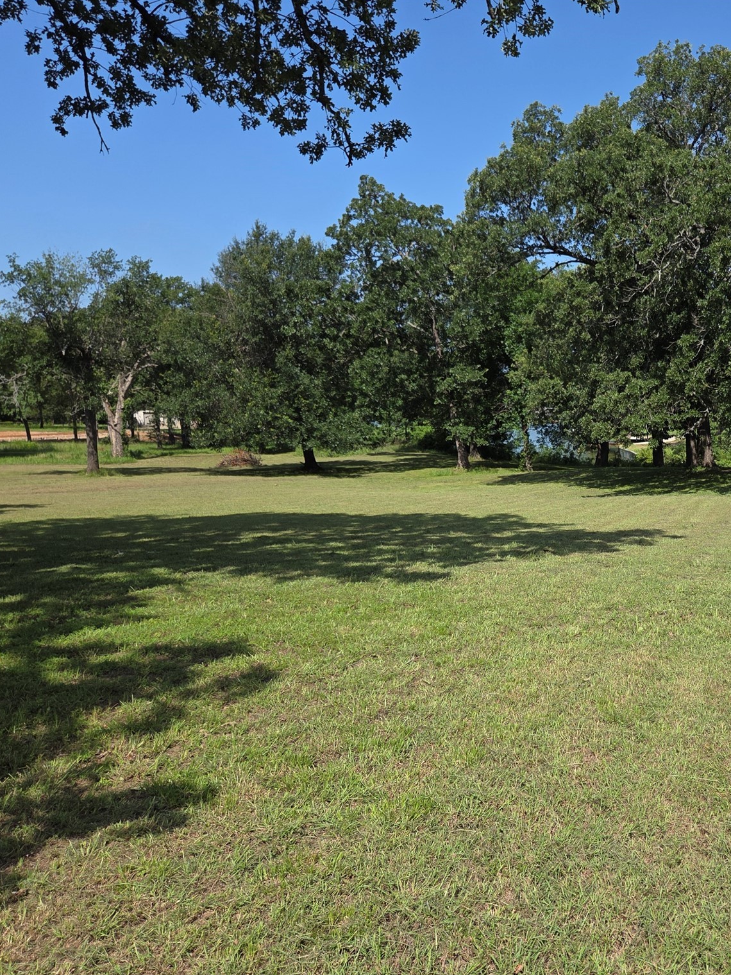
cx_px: 610
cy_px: 490
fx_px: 872
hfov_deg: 42.8
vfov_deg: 58.3
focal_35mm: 31
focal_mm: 5.4
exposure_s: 1/5004
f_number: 1.8
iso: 80
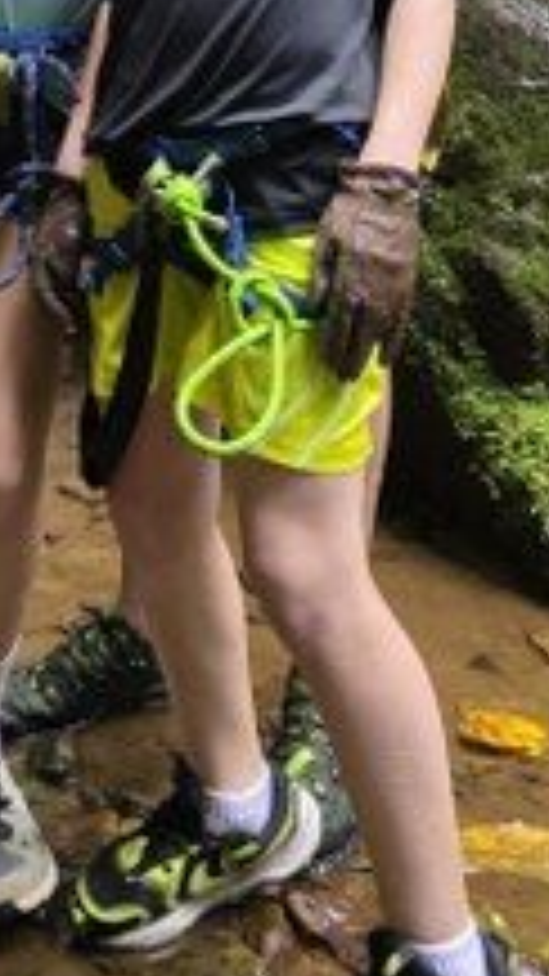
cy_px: -450
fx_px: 1916
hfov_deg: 16.0
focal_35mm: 74
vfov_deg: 23.5
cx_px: 18
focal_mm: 6.3
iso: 200
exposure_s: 1/120
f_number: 1.7
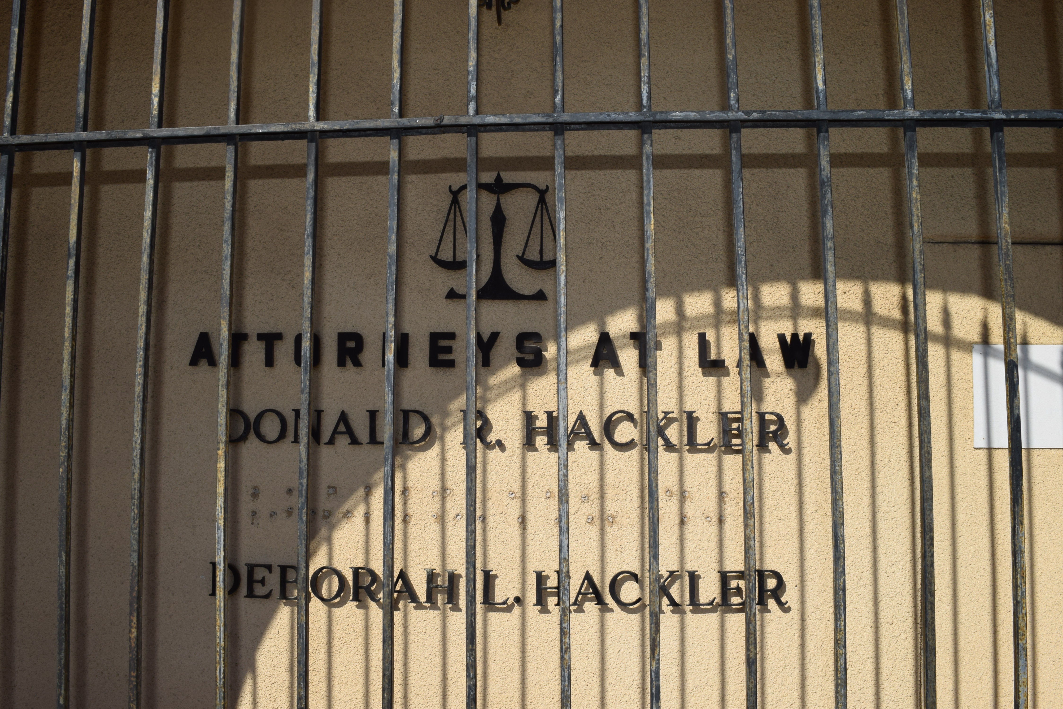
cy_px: 354
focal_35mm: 27
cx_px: 532
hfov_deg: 67.4
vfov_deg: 48.0
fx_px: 797
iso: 100
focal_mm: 18
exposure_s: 1/200
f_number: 13
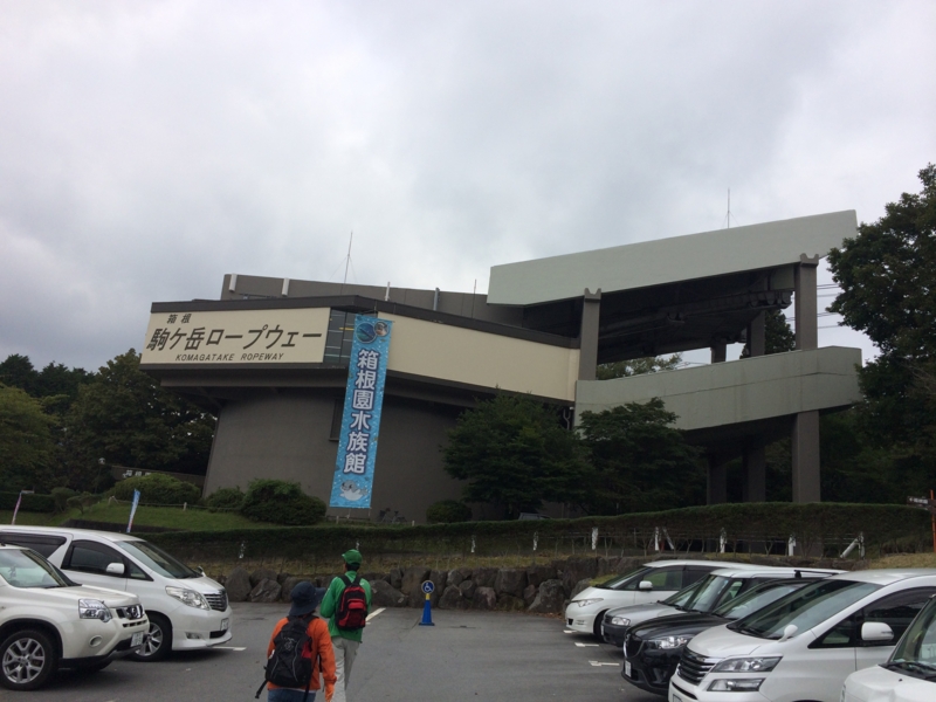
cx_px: 468
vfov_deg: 46.8
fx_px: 811
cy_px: 351
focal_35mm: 30
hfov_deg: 60.0
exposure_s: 1/1953
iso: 32
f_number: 2.2
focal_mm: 4.12
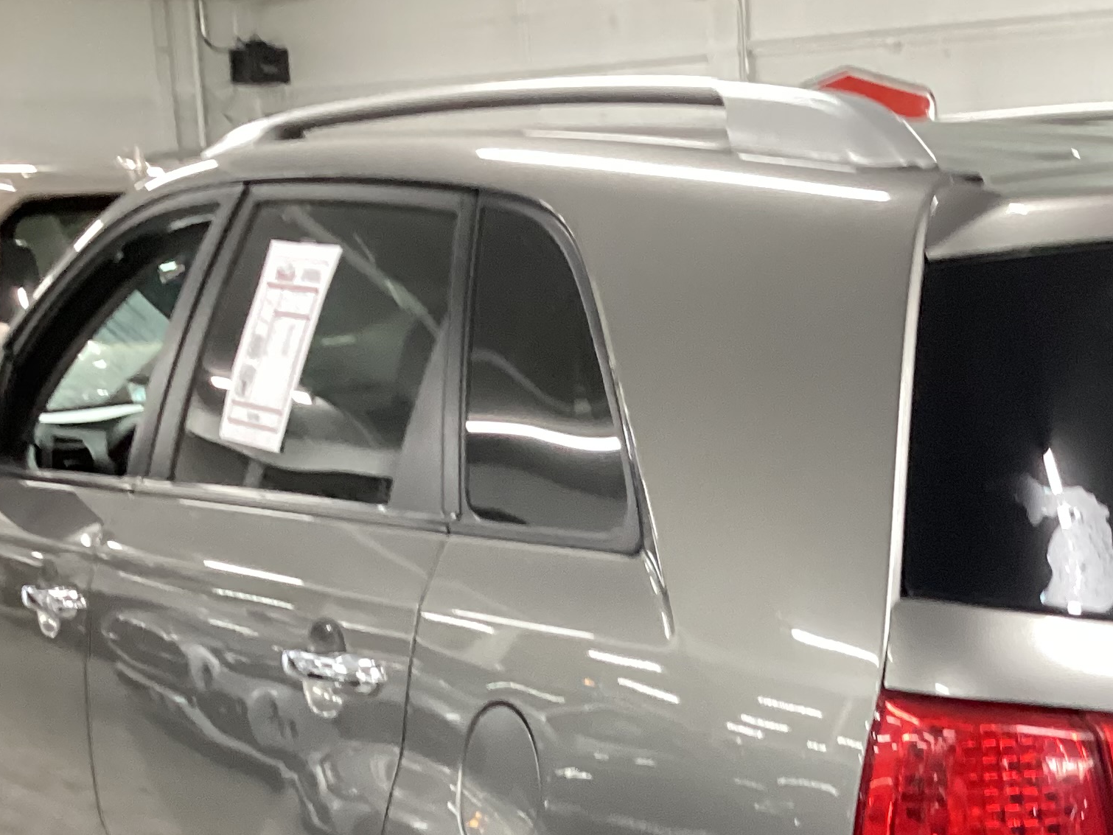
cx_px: 935
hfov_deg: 28.2
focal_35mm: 67
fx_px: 2155
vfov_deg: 21.2
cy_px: 836
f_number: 2.4
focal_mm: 3.3
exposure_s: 1/40
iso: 250
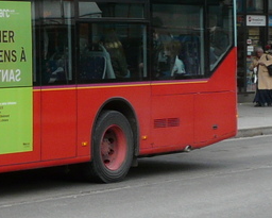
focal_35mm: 147
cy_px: 71
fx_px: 1184
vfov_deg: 10.5
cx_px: -211
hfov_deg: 12.1
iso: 100
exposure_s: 1/160
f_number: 4
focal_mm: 5.7
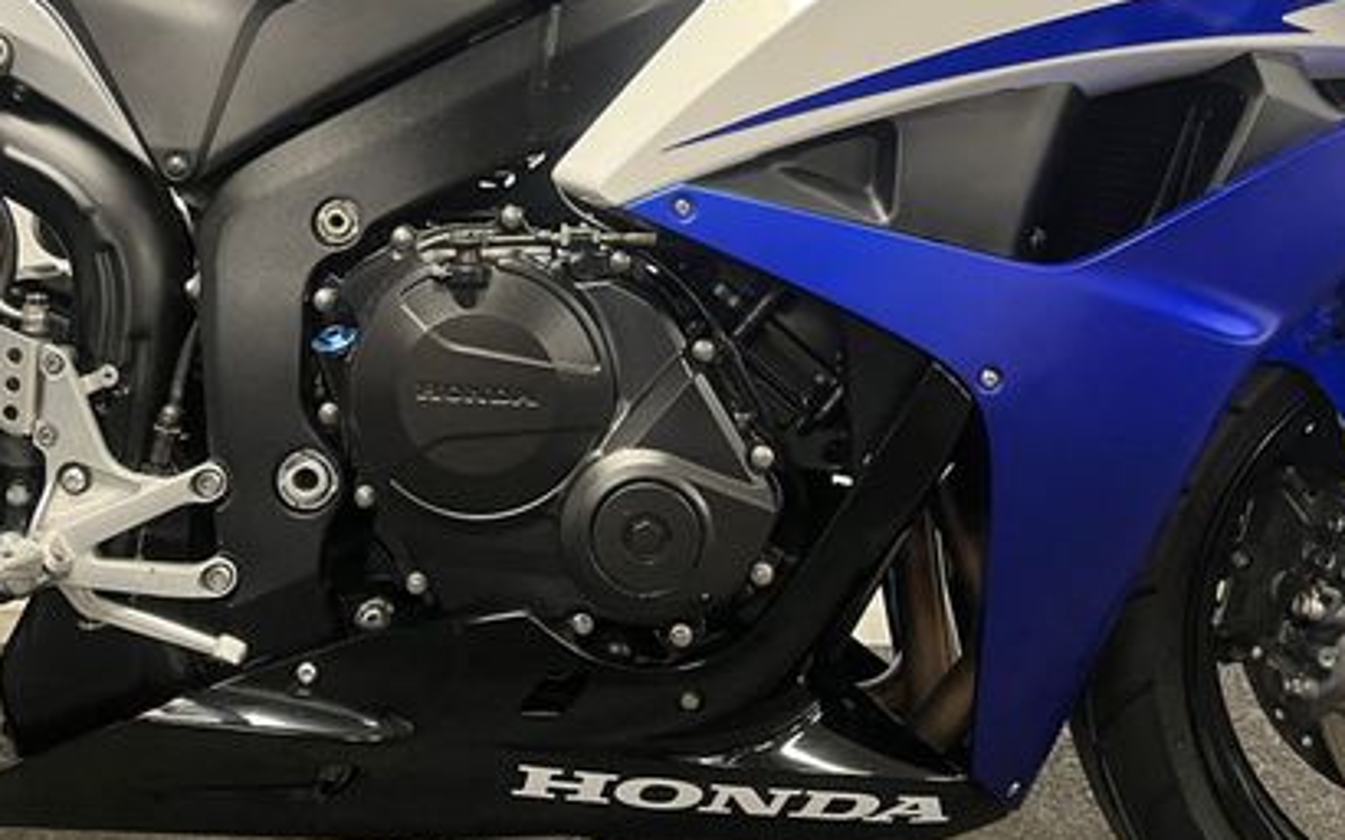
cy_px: 200
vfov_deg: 29.3
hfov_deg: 45.8
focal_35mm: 43
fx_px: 1576
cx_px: 495
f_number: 1.6
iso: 160
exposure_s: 1/50
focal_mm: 5.1
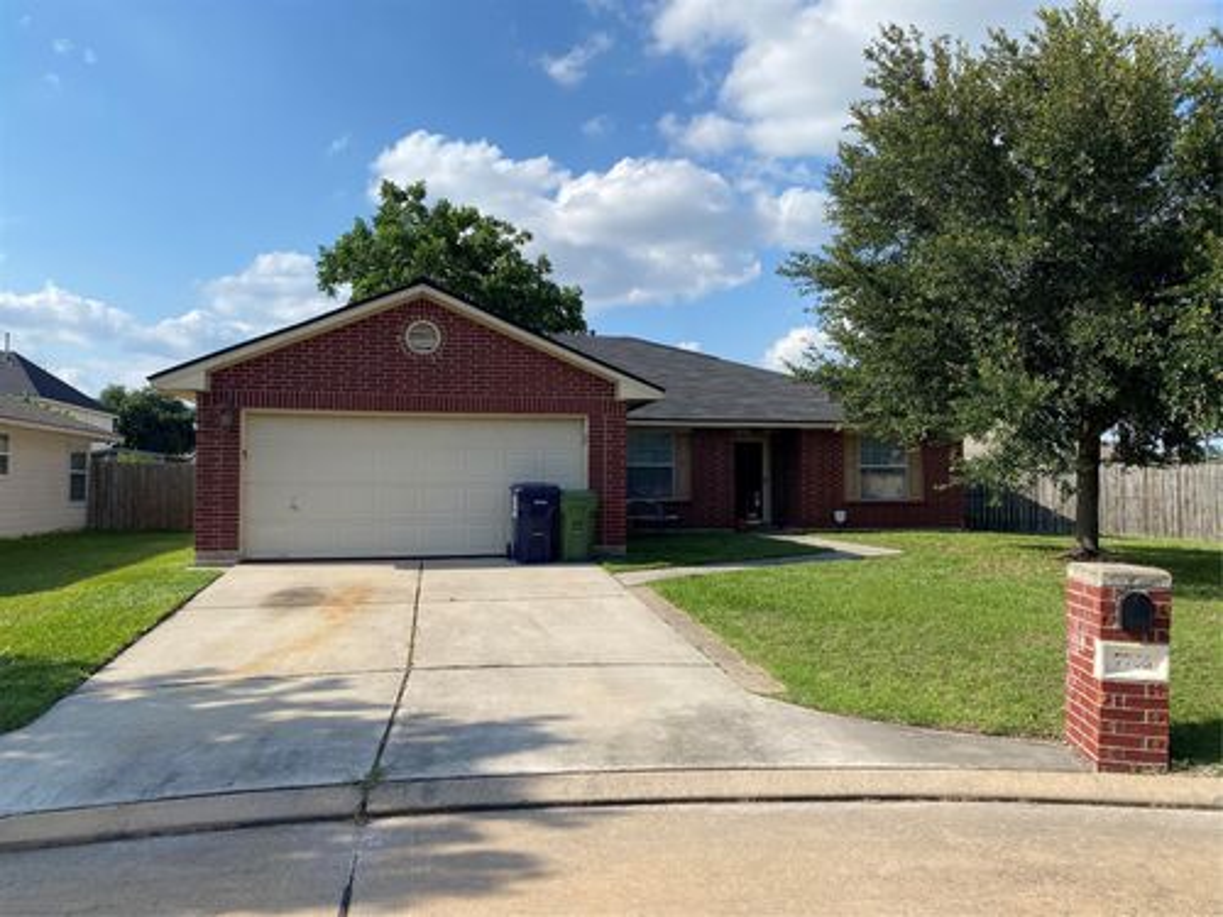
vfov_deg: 53.1
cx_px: 612
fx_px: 919
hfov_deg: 67.3
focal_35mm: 26
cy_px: 458
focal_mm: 4.25
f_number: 1.8
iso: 32
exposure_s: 1/2625
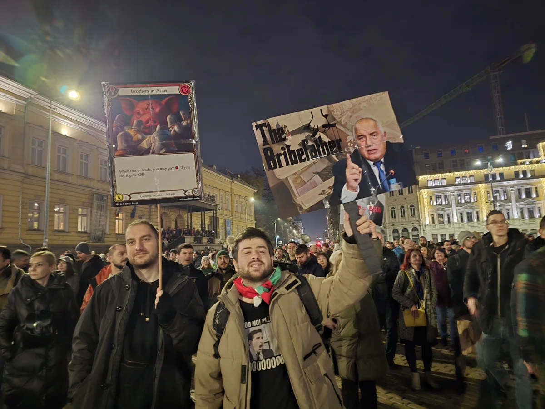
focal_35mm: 23
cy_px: 204
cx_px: 272
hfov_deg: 73.9
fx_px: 362
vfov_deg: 58.9
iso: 2500
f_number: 1.7
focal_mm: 6.3
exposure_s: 1/25
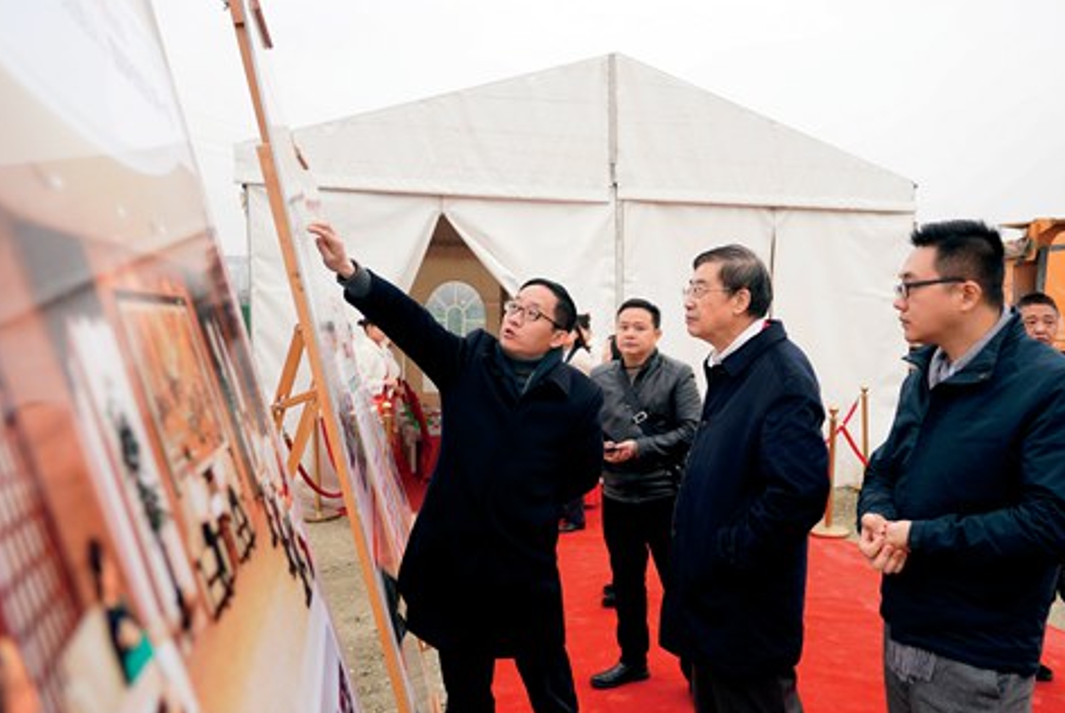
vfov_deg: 46.4
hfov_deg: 65.1
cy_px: 393
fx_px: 829
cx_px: 611
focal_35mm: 28
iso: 125
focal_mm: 24
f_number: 4
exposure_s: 1/30
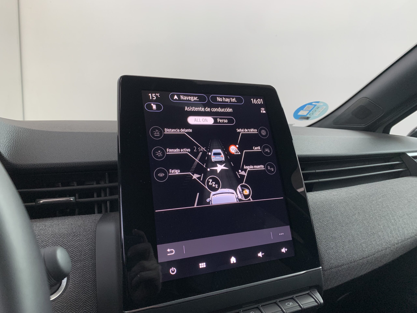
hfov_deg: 67.3
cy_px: 156
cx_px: 208
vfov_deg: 53.1
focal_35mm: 26
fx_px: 313
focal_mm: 4.25
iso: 100
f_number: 1.8
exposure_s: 1/105
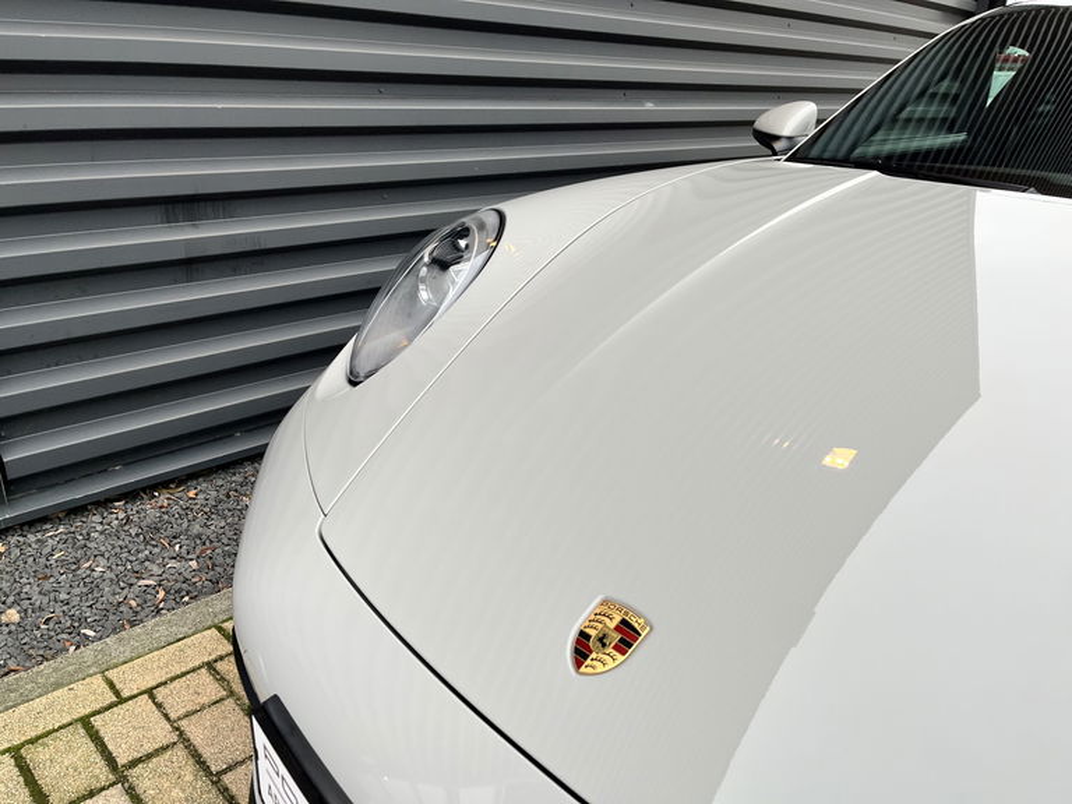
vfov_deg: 53.1
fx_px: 805
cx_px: 536
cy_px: 402
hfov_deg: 67.3
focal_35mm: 26
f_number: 1.6
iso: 64
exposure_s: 1/100
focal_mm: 5.1
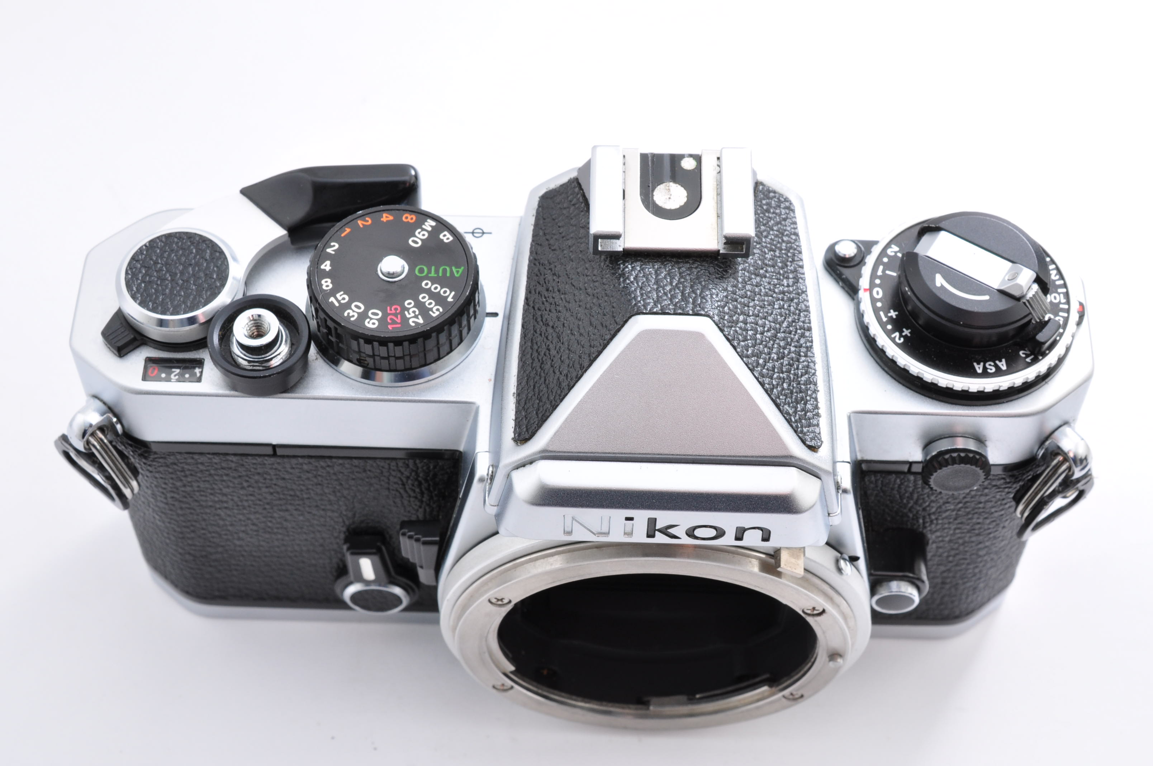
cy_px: 383
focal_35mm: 60
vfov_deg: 22.6
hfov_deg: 33.4
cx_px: 576
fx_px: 1919
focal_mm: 40
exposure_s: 1/200
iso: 200
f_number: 18
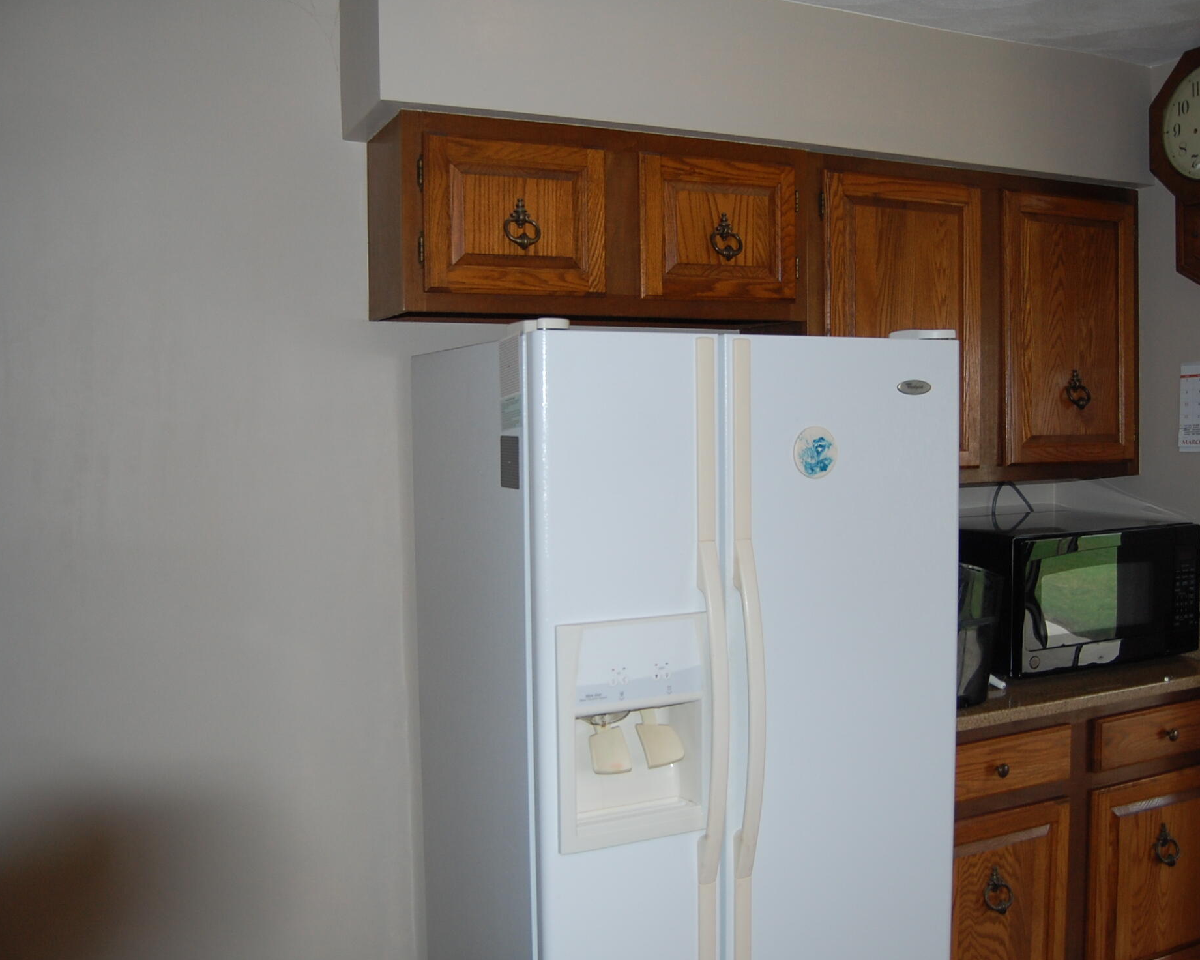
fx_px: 1101
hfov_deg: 57.1
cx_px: 643
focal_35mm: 31
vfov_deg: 47.1
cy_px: 484
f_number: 3.5
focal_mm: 18
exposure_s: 1/60
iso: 400
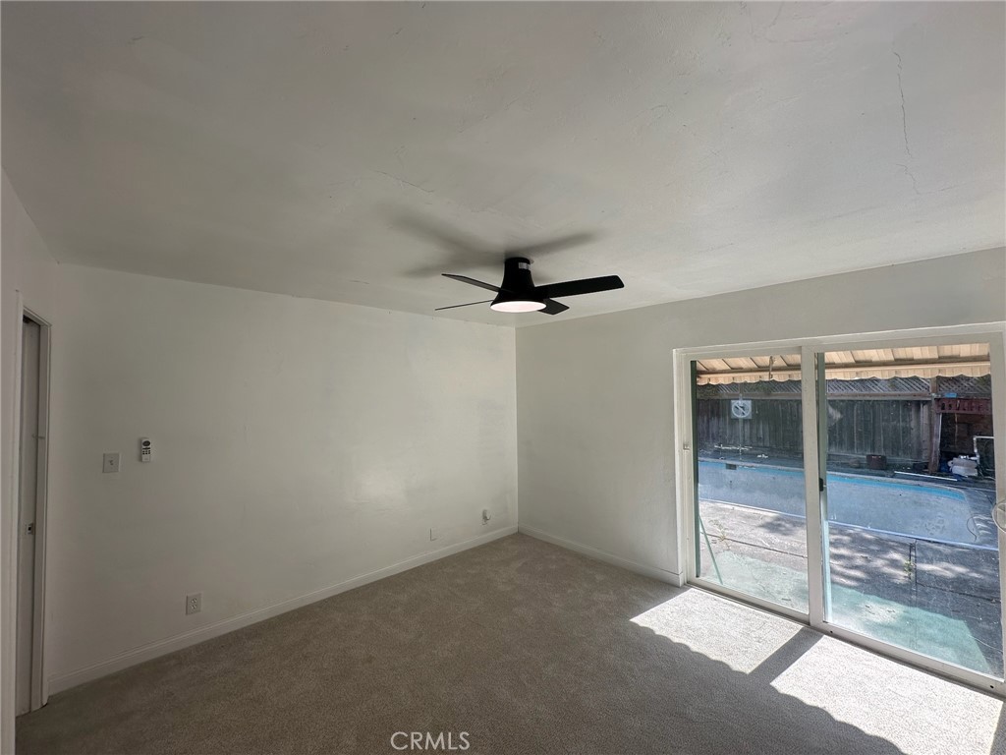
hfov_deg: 102.1
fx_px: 407
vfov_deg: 85.7
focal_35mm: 14
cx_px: 503
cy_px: 378
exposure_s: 1/184
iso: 40
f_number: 2.2
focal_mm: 2.22
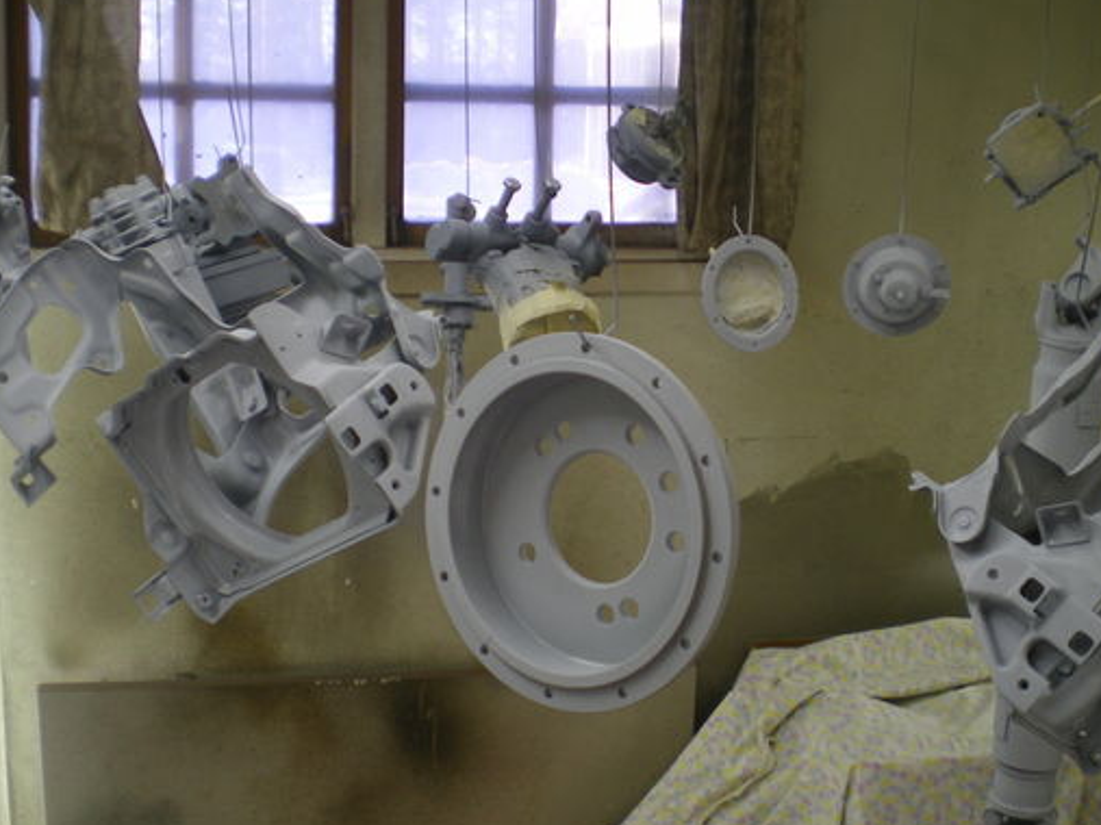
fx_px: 1526
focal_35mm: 48
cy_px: 369
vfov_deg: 30.2
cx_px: 534
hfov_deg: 39.7
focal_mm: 6.3
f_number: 3.1
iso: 64
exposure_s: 1/30
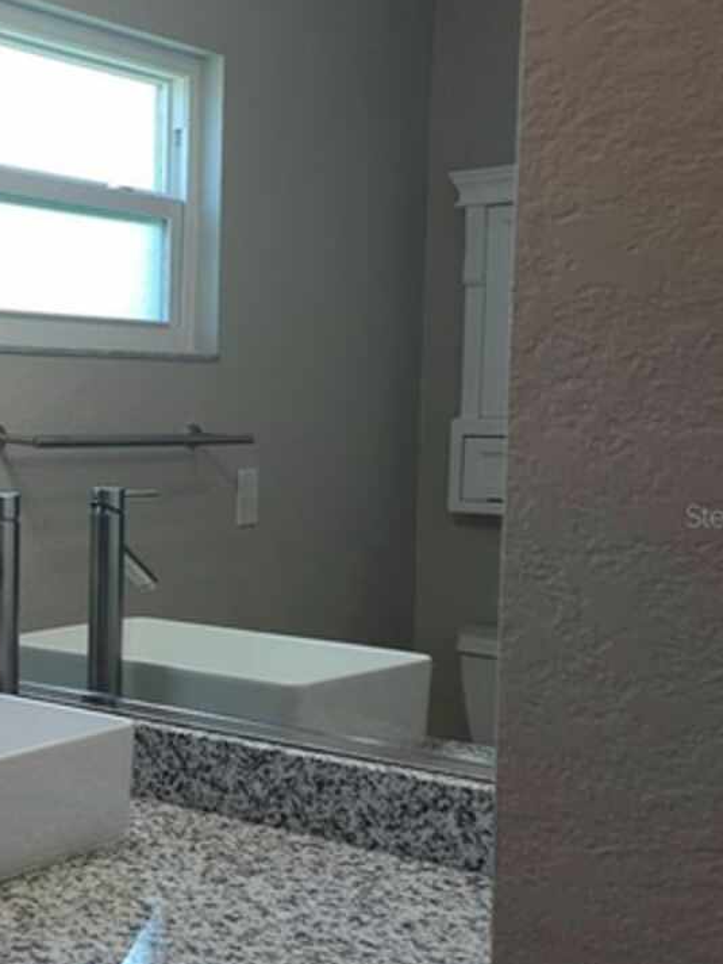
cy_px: 515
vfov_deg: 34.9
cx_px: -43
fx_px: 1531
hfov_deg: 25.0
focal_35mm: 55
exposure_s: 1/60.2
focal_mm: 6.3
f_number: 1.7
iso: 32
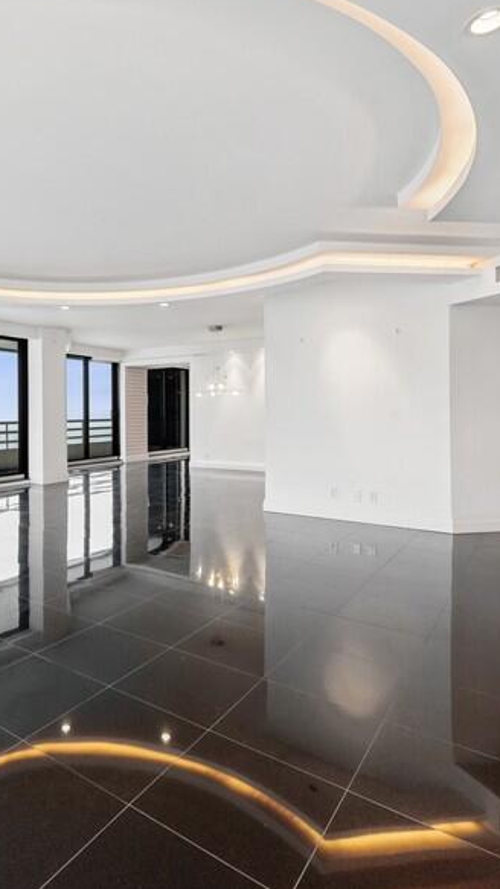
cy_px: 438
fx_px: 495
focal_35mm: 21
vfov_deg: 83.8
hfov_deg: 50.7
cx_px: 108
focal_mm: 13
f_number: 8
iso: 100
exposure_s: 1/8
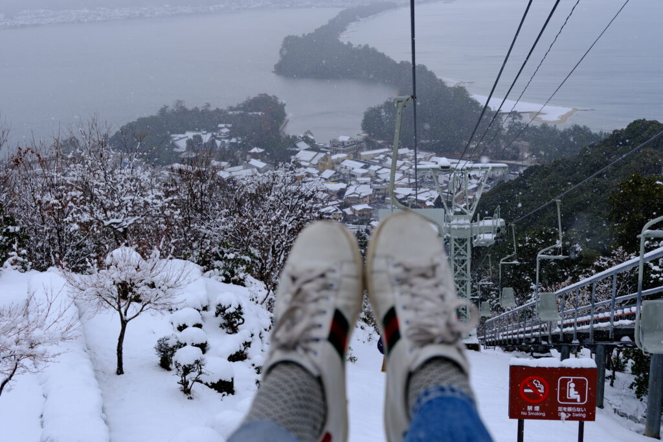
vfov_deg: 31.2
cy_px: 221
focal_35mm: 43
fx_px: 792
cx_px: 332
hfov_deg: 45.4
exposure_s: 1/340
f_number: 5.6
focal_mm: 28.7
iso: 160
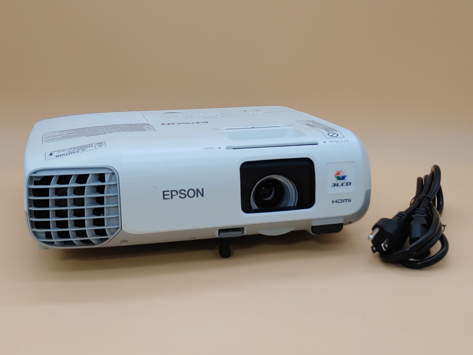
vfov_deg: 29.7
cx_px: 236
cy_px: 178
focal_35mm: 49
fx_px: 670
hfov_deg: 38.9
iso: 50
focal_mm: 4.36
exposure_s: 1/120
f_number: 1.8
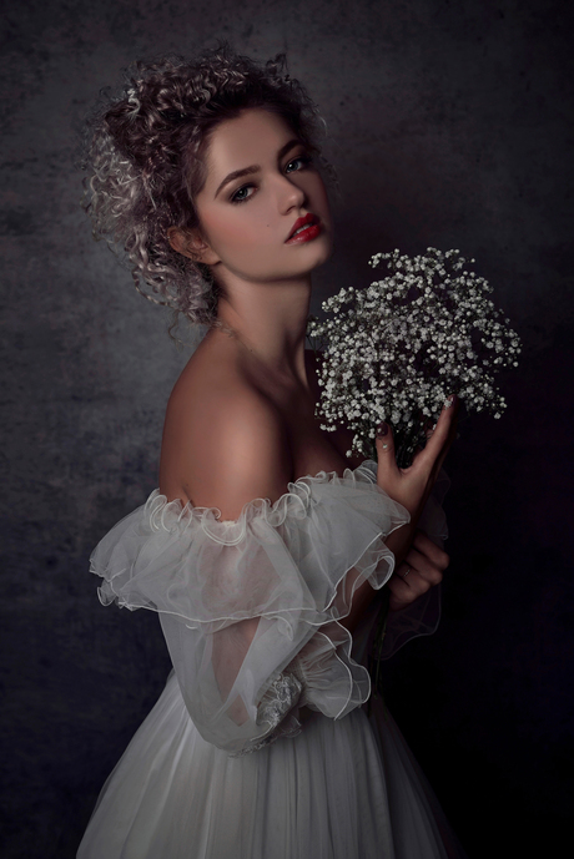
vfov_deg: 39.6
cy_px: 430
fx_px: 1195
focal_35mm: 50
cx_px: 287
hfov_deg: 27.0
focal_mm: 50
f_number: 4.8
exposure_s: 1/180
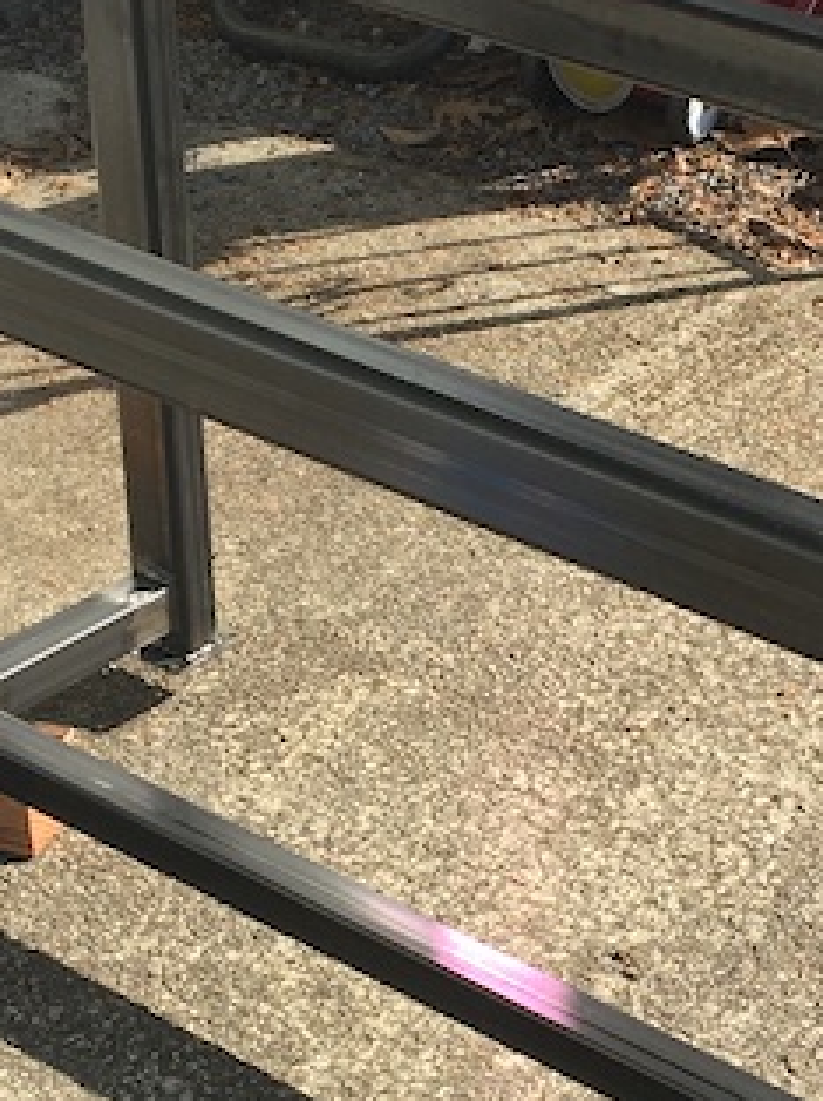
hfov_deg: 15.5
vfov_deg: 20.6
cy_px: 760
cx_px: 563
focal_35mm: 95
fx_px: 3018
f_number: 2.2
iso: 25
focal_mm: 4.15
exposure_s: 1/810
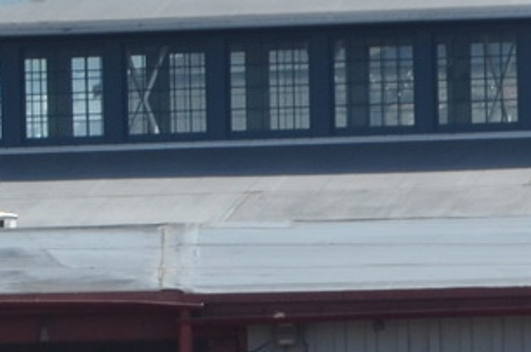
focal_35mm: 539
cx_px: -634
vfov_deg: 2.5
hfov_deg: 3.8
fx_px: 7942
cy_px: 593
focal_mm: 55
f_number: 8
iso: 200
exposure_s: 1/250
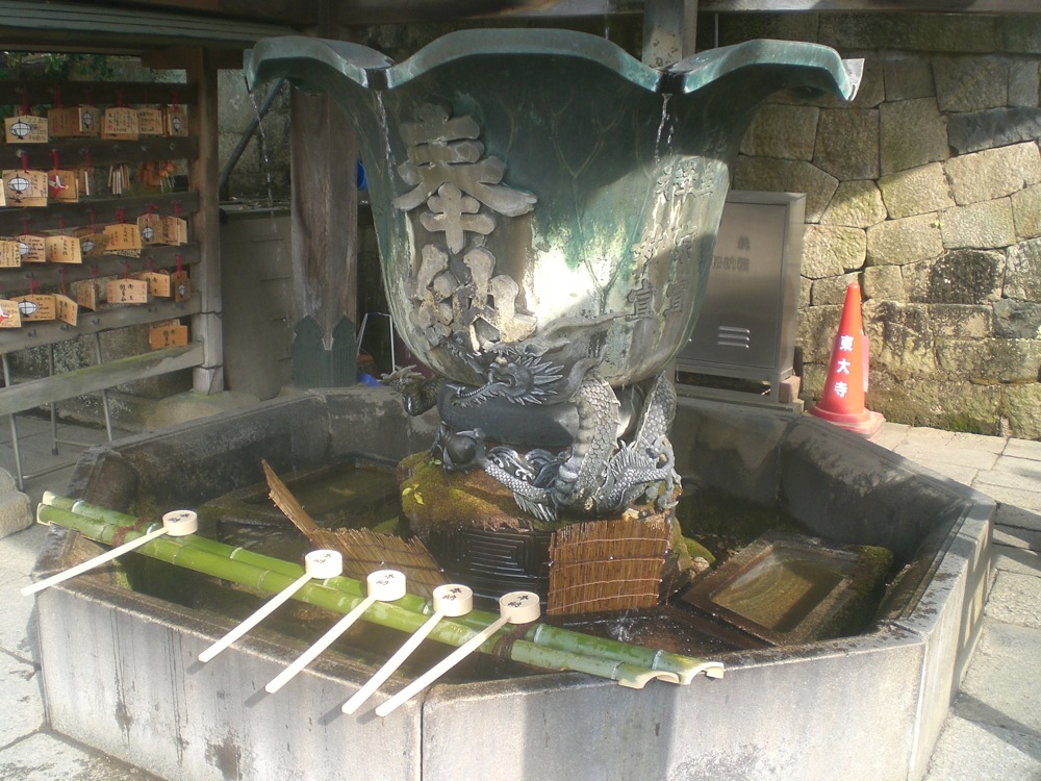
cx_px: 520
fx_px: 1143
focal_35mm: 38
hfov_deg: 49.0
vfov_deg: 37.7
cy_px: 390
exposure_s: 1/80
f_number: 3.1
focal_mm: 6.3
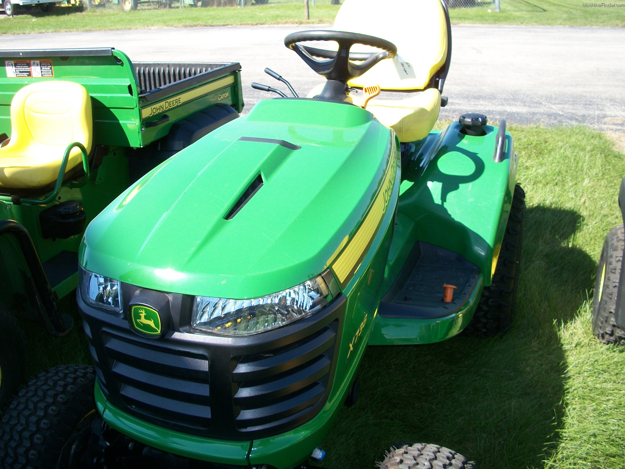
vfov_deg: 40.7
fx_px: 632
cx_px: 312
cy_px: 234
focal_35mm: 35
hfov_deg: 52.6
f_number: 3.1
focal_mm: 6.3
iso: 80
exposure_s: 1/400
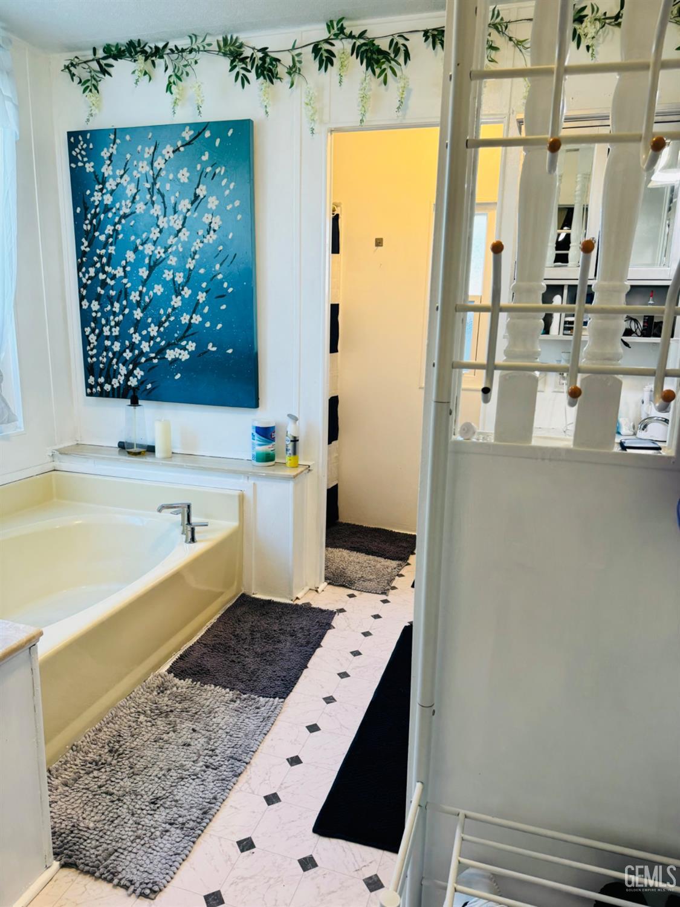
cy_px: 454
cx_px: 340
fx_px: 628
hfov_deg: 56.8
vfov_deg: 71.6
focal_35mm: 24
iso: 125
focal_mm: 6.76
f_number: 1.78
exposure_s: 1/120
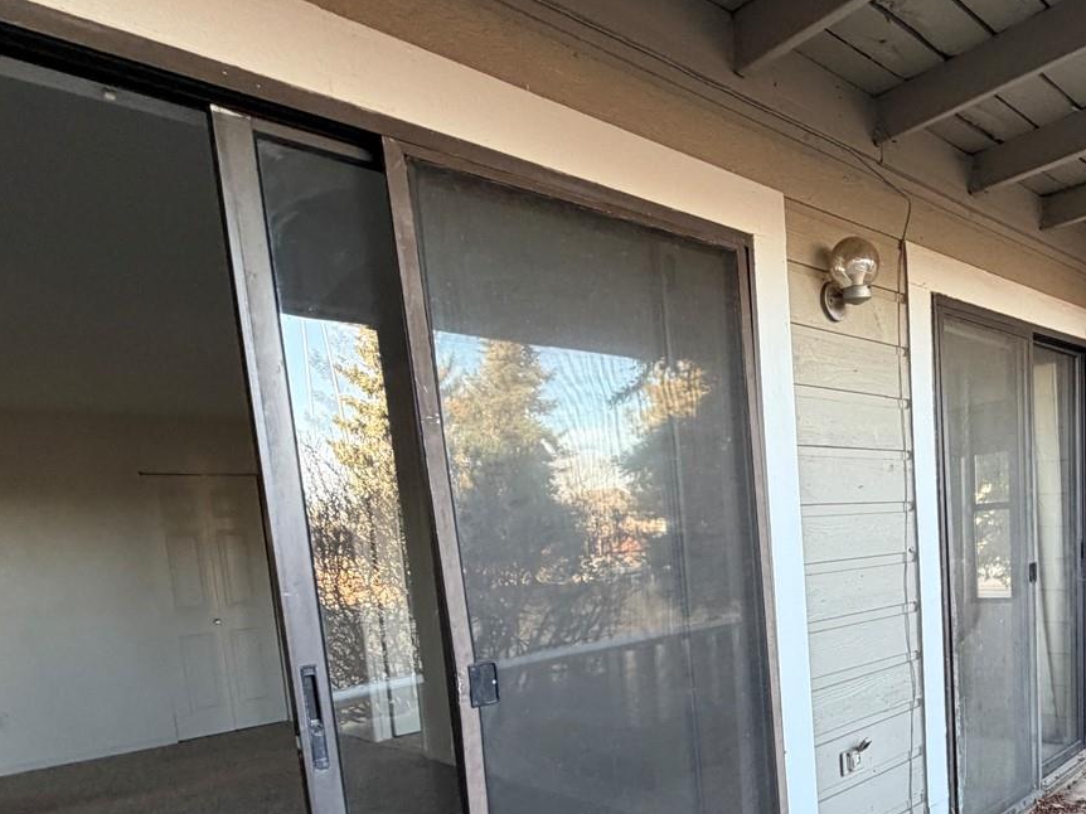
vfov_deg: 50.5
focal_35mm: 26
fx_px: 815
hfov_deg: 64.2
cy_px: 626
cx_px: 782
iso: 250
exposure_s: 1/120
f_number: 2.2
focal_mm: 2.22
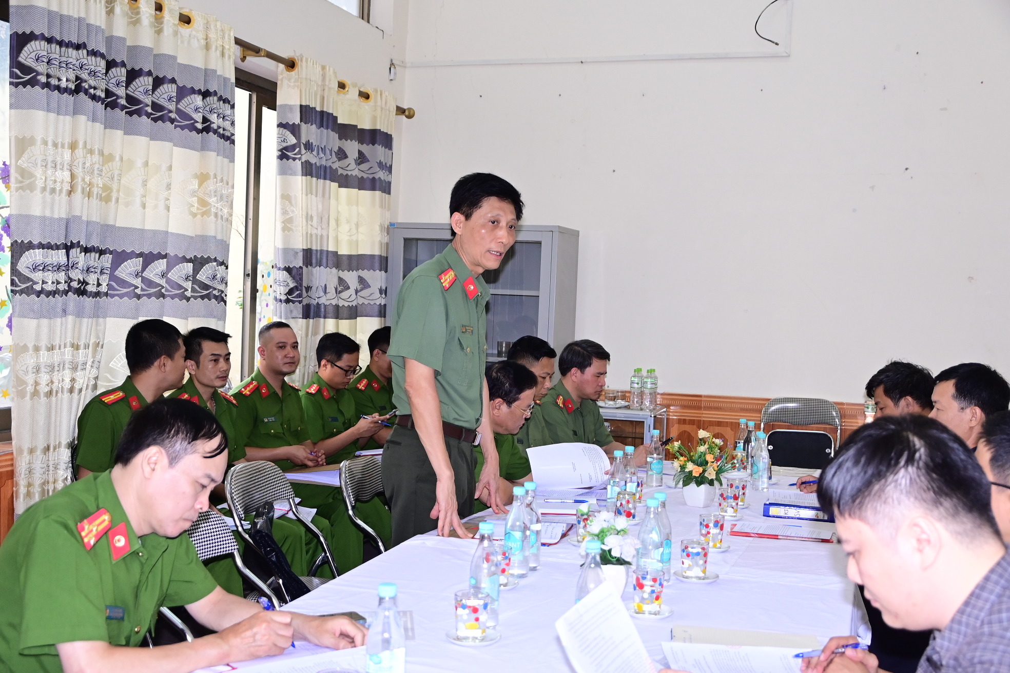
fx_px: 1178
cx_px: 505
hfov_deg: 46.4
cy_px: 336
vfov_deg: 31.9
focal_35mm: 42
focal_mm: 28
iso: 1250
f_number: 4
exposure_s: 1/200
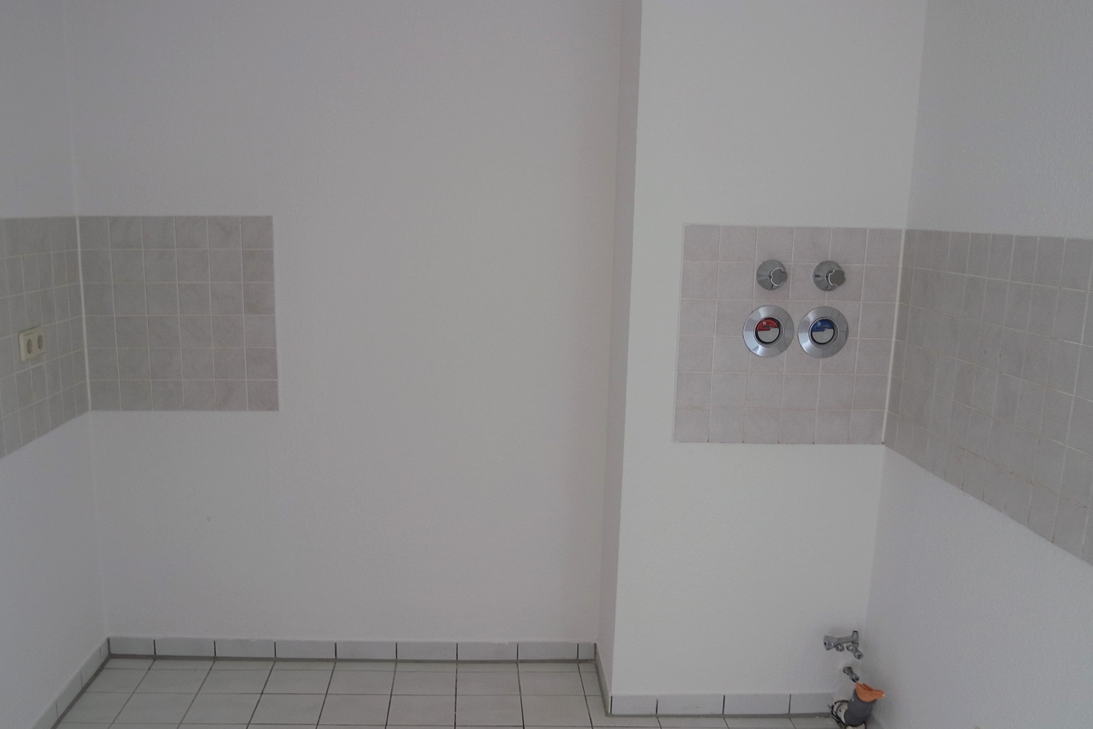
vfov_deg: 40.9
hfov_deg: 58.6
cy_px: 448
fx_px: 971
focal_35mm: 32
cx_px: 488
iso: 200
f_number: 3.5
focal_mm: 16
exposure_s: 1/30
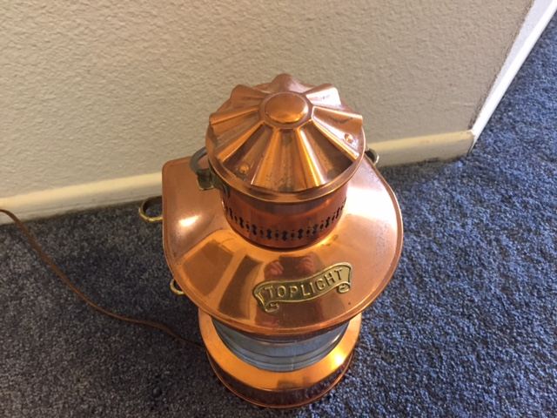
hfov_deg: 61.7
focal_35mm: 29
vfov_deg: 48.2
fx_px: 467
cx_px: 278
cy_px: 209
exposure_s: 1/30
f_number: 2.2
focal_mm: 4.15
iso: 250
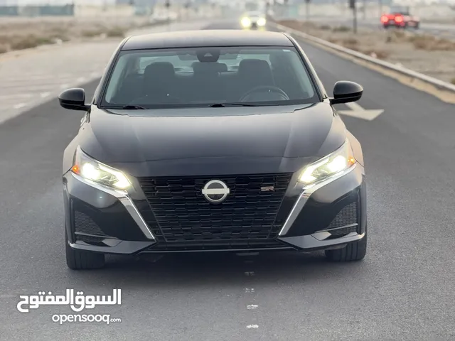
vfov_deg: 12.3
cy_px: 170
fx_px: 1577
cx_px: 228
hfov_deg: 16.4
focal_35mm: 120
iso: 320
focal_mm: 15.66
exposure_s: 1/50
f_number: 2.8
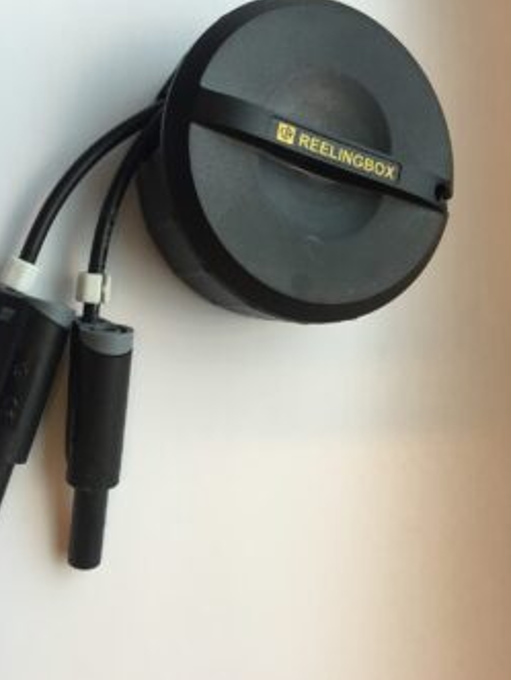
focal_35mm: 35
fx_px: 688
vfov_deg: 52.4
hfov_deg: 40.7
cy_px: 294
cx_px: 222
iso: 40
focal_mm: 4.15
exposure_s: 1/33
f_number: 2.2
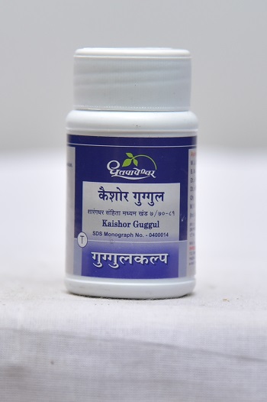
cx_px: 134
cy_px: 201
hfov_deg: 12.4
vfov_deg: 18.6
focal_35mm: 110
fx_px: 1225
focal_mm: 110
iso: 1600
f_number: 4
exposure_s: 1/125
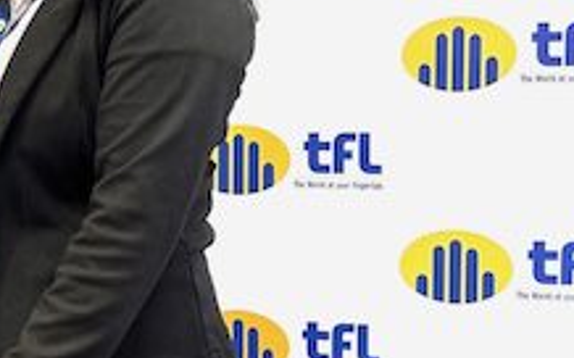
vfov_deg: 17.0
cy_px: 84
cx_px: -163
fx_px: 1188
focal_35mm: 76
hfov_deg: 24.0
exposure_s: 1/50
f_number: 1.5
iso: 125
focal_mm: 5.7
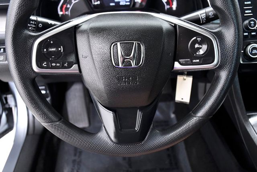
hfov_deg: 53.1
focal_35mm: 36
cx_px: 128
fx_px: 257
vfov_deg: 36.9
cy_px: 86
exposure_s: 1/80
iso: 2500
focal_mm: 24
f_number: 4.5
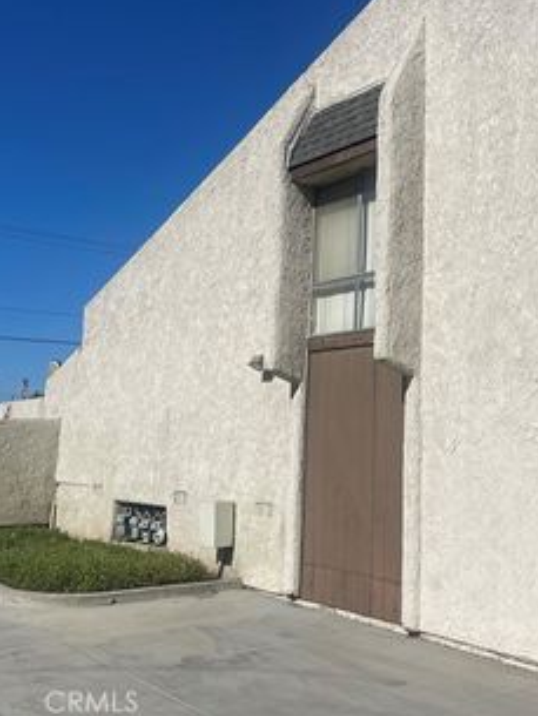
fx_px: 849
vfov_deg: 45.5
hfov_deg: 34.1
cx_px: 430
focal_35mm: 41
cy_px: 278
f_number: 1.6
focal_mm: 5.1
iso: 40
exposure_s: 1/13514
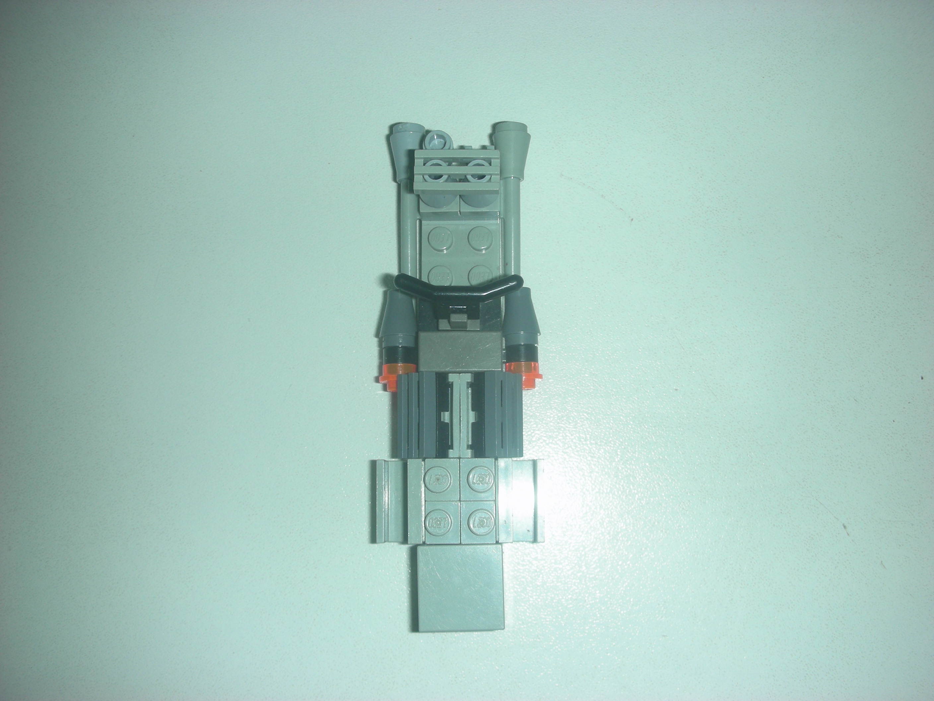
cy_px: 350
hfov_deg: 52.6
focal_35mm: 35
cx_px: 467
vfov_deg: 40.7
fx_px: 944
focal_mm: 5.8
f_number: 3
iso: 50
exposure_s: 1/60.1
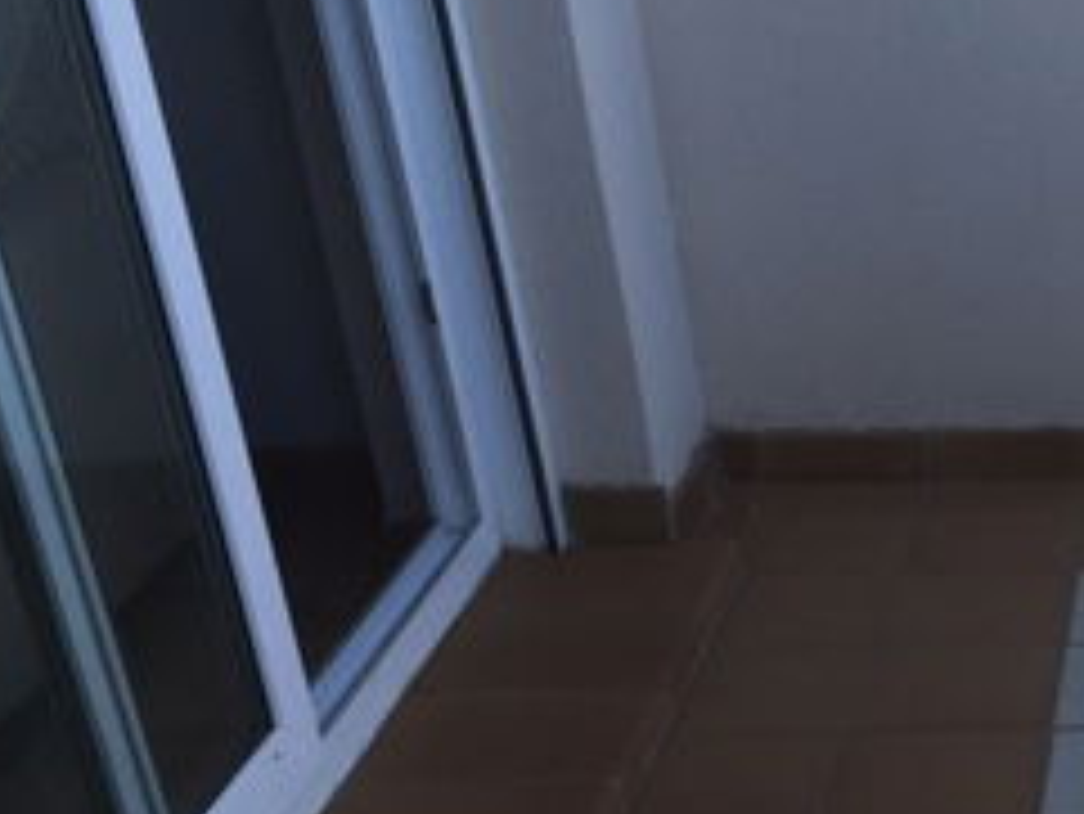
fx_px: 2412
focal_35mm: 77
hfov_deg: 22.8
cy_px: 827
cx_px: 1376
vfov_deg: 18.6
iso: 25
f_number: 2.2
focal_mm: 4.15
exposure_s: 1/641
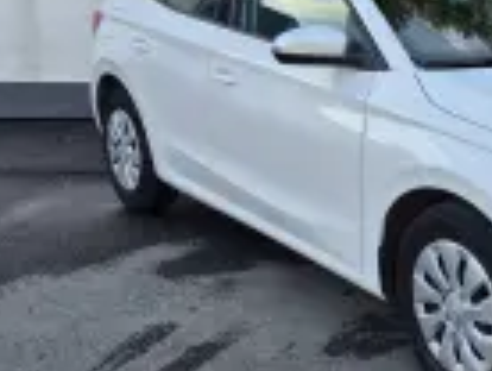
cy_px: 114
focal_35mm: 60
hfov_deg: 29.3
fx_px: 854
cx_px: 528
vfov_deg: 24.3
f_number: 1.8
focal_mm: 5.4
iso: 25
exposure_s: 1/363
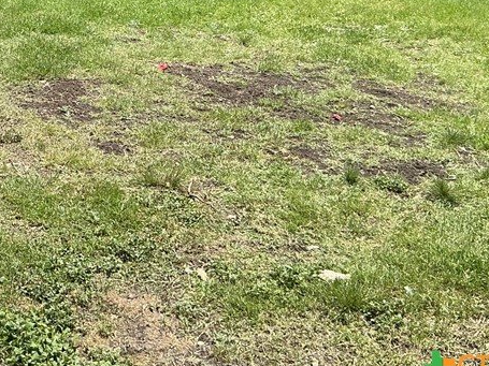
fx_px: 890
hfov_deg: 29.2
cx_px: 30
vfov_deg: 22.3
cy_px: -9
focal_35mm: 63
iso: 25
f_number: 1.8
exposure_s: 1/962
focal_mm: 3
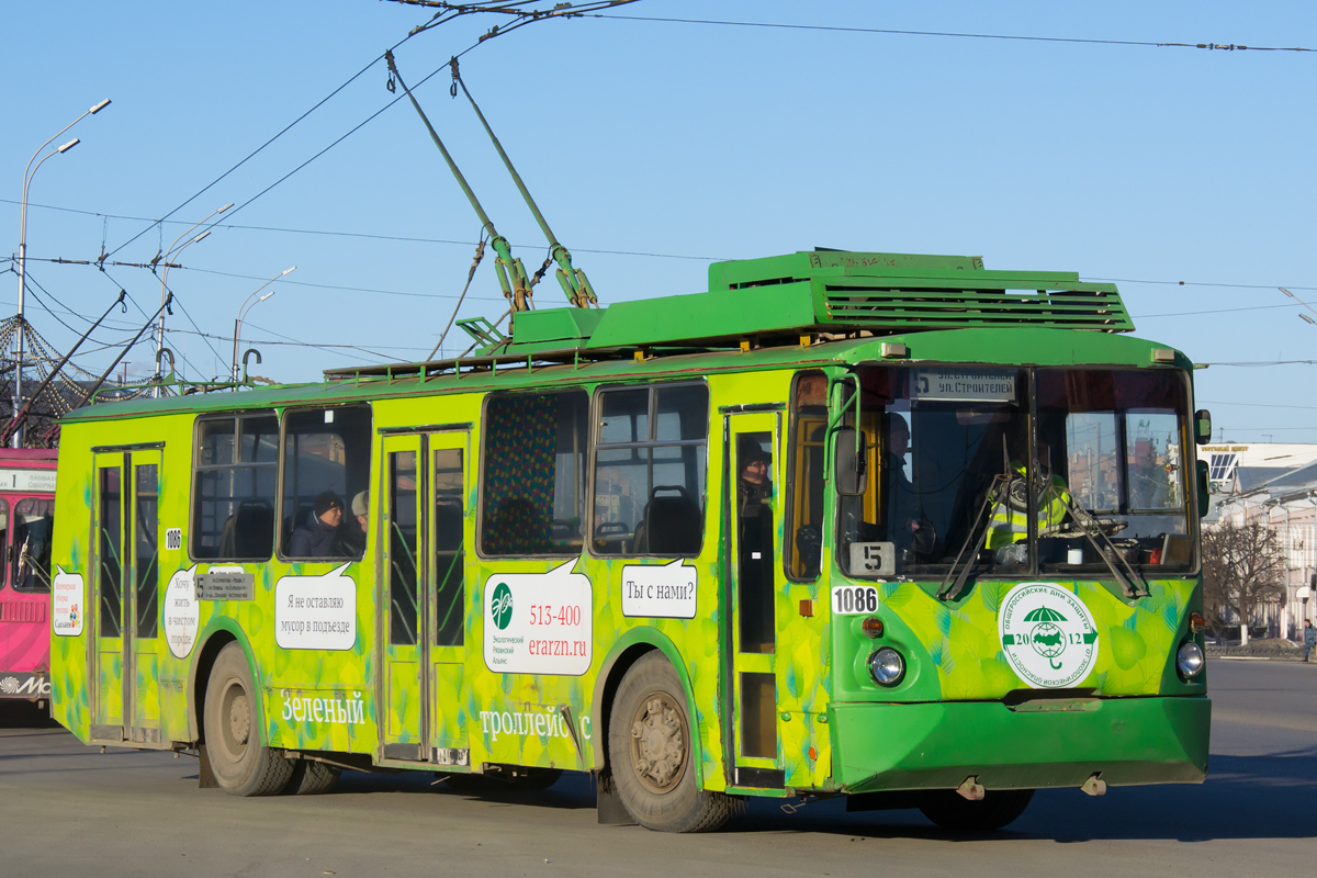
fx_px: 2853
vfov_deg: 17.5
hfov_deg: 26.0
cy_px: 439
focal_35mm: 78
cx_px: 658
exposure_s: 1/1000
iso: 400
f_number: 8
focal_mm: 52
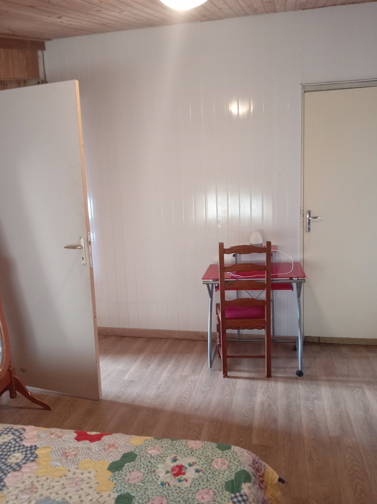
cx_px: 188
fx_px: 392
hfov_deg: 51.3
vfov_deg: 65.3
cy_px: 252
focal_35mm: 27
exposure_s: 1/20
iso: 1058
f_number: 1.8
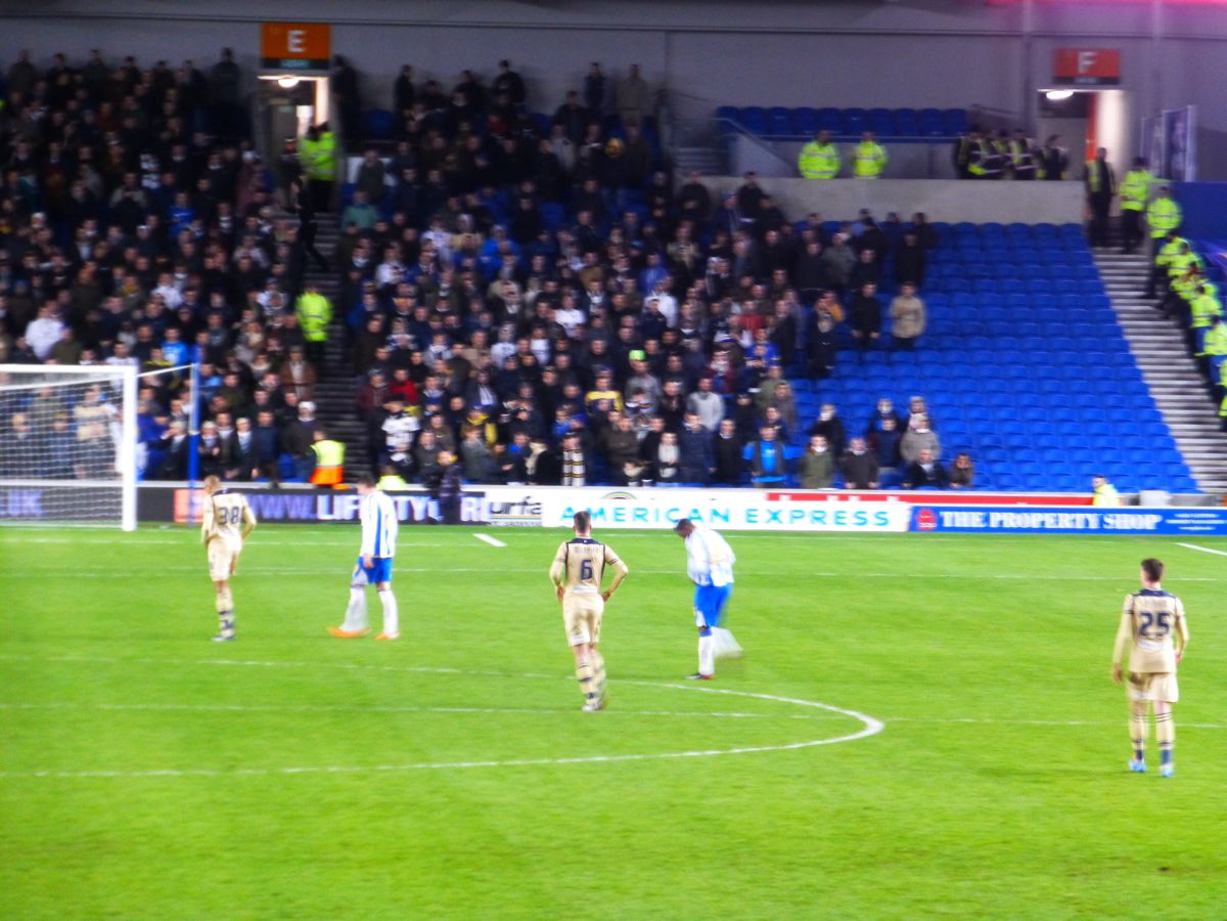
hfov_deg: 8.6
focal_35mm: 231
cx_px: 614
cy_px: 460
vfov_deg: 6.4
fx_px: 8188
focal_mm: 41.3
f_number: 5.6
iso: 400
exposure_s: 1/8
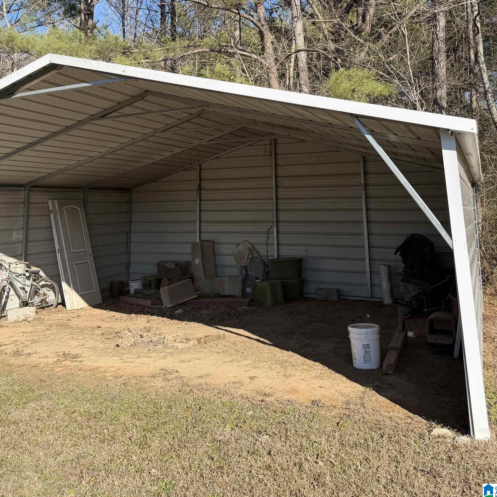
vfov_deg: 49.1
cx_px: 241
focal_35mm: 32
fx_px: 520
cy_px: 124
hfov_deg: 51.1
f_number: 1.78
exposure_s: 1/2299
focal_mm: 6.76
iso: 80
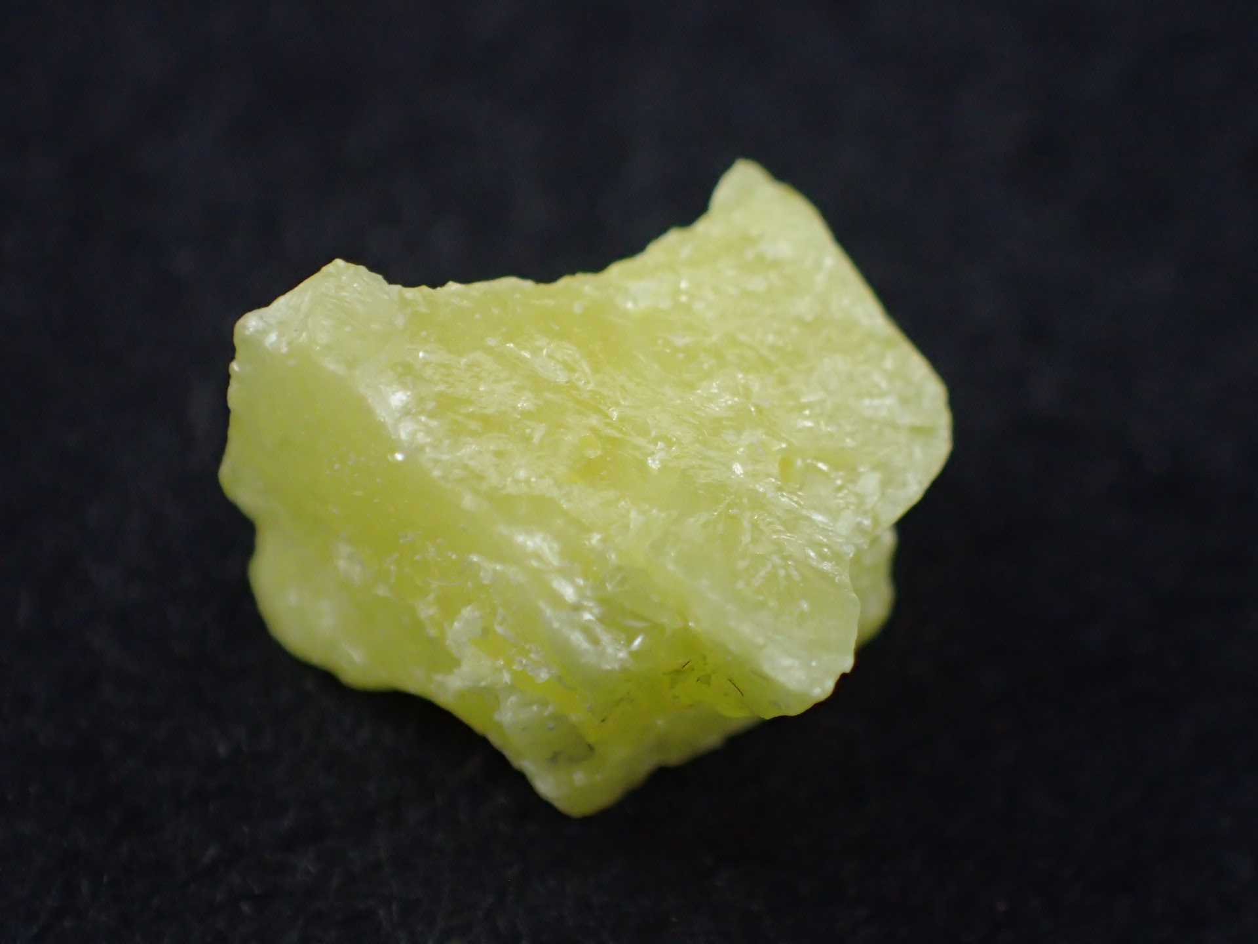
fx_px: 3634
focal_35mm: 100
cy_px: 472
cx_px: 629
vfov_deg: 14.8
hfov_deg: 19.6
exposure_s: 1/400
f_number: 4.9
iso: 640
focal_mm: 18
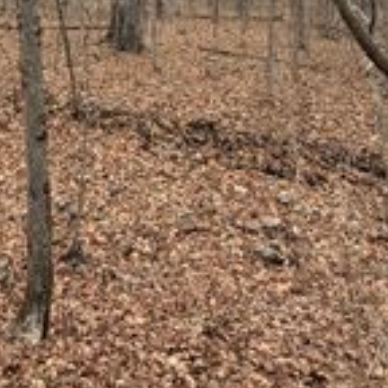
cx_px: 82
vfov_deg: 37.4
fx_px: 469
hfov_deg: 43.0
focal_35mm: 37
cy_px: -42
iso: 64
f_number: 2.2
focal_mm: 2.22
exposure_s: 1/540
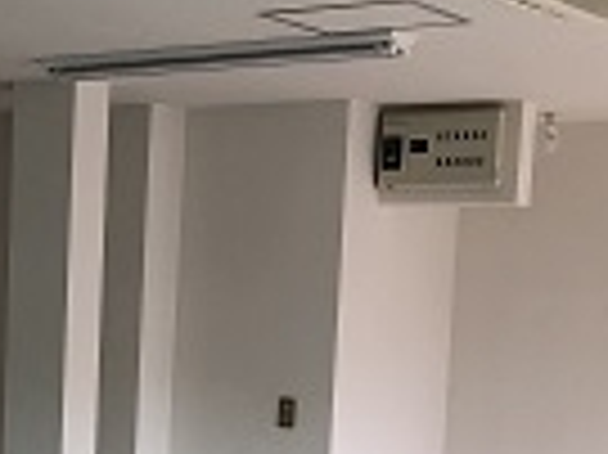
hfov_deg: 18.0
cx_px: -108
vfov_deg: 13.8
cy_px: 537
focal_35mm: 104
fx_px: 1825
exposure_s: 1/120
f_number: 1.8
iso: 25
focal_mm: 4
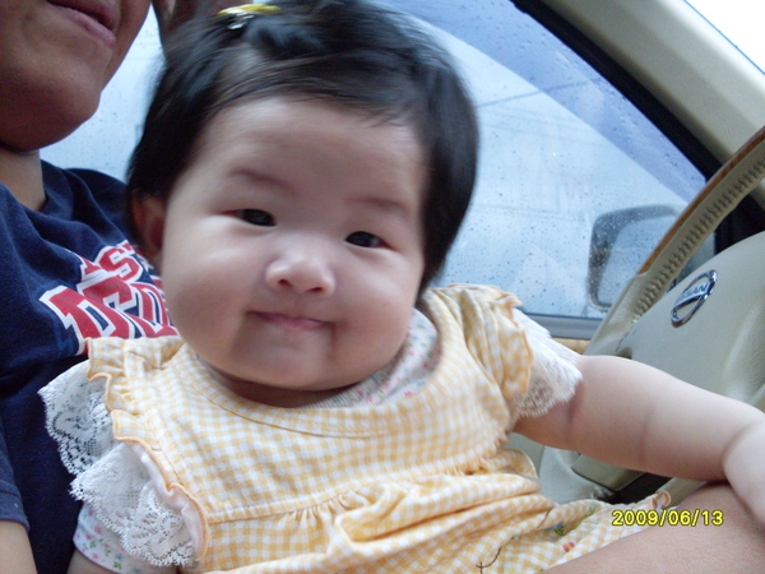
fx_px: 840
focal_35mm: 38
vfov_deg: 37.7
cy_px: 287
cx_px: 382
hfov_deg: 49.0
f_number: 2.8
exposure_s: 1/15
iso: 200
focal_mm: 6.3
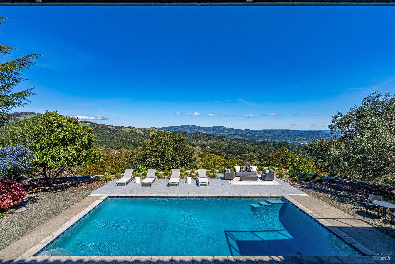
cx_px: 198
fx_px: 176
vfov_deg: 73.7
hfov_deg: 96.7
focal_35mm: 16
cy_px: 132
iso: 320
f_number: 11
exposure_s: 1/500
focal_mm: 16
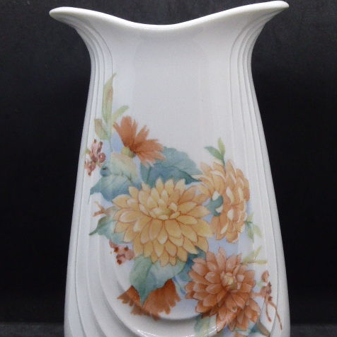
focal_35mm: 63
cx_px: 169
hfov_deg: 27.3
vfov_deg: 27.2
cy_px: 216
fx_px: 694
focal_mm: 9
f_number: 4.4
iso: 400
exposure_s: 1/50
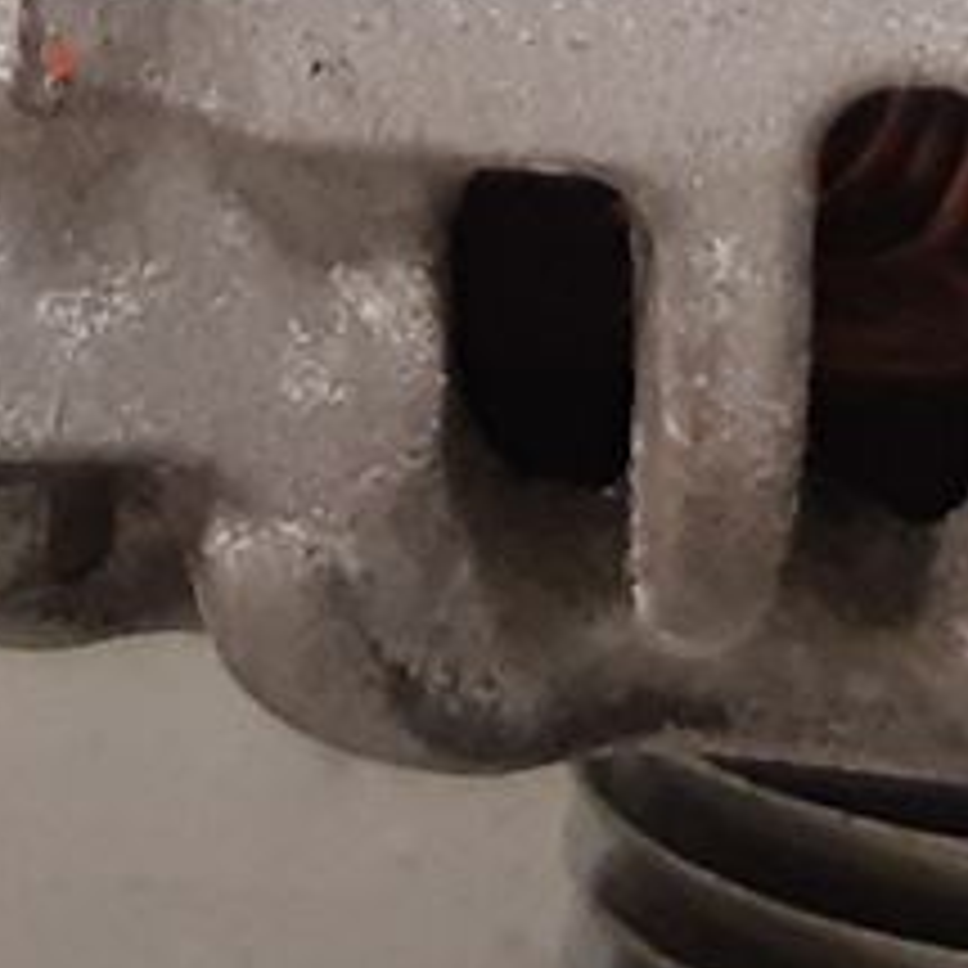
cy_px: -1000
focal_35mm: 219
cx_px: 684
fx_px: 6929
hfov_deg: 8.0
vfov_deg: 7.6
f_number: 1.7
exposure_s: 1/50
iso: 200
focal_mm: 3.93
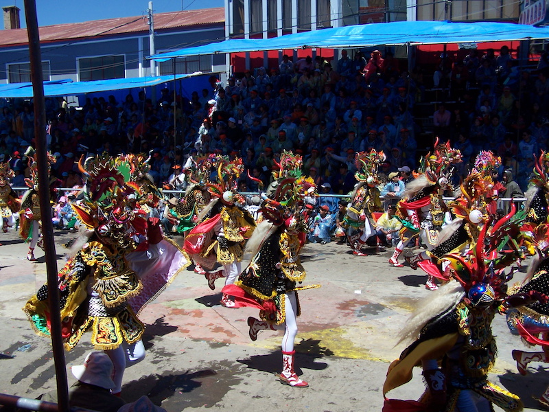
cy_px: 206
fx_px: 603
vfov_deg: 37.7
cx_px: 274
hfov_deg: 49.0
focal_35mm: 38
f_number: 4
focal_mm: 6.3
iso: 80
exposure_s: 1/1000
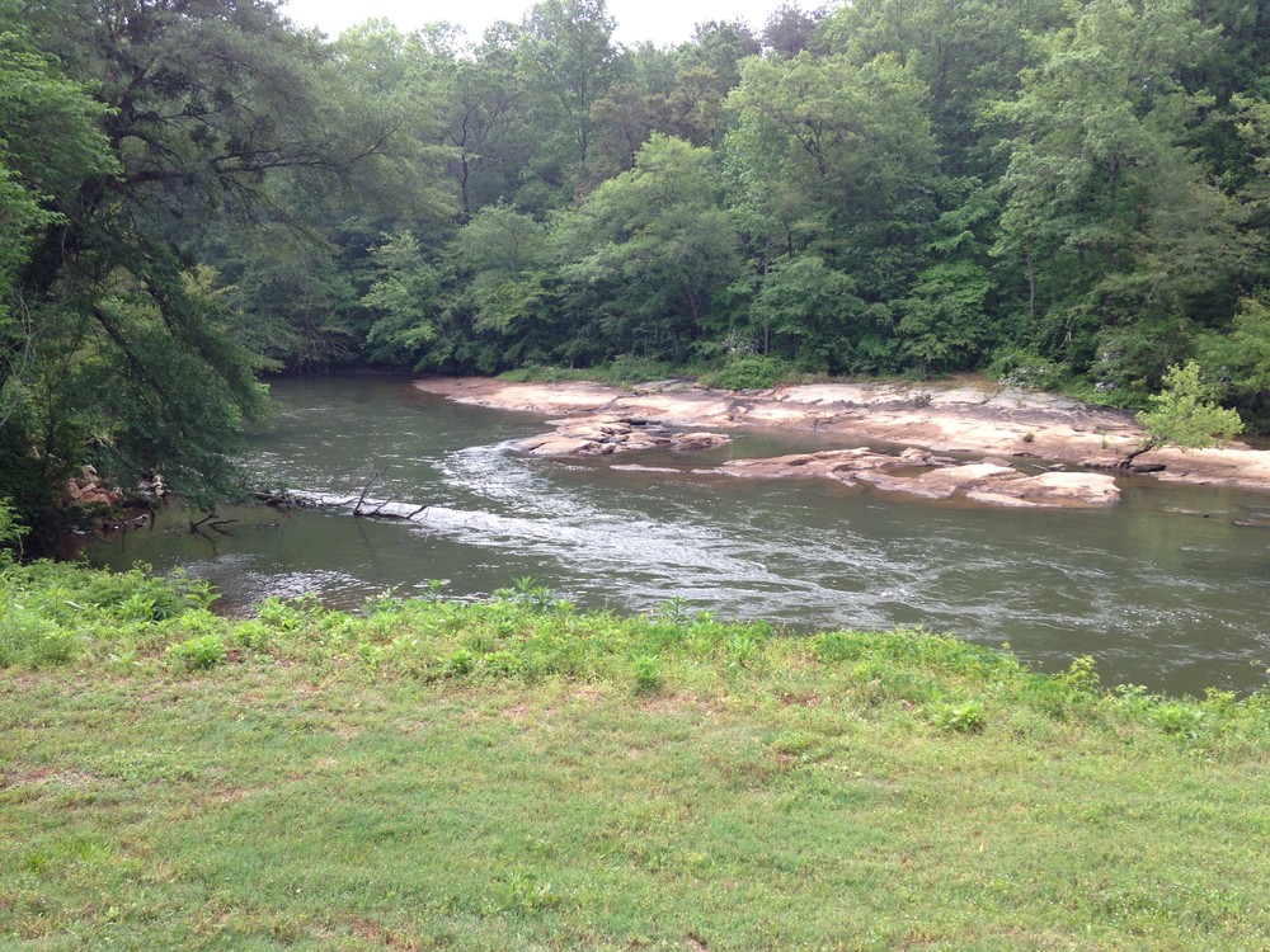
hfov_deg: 55.4
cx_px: 635
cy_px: 476
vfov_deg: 42.9
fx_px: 1211
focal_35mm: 33
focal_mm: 4.12
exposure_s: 1/359
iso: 50
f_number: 2.4
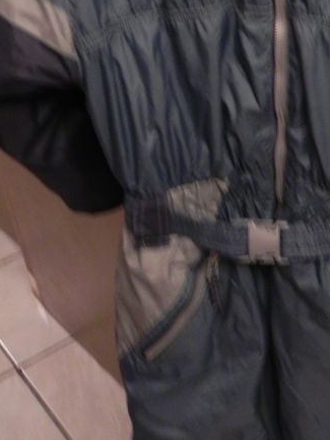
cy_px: 139
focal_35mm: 60
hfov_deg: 23.8
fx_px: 762
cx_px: 288
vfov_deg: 31.9
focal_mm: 4.6
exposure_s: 1/5.4
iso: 400
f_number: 2.8
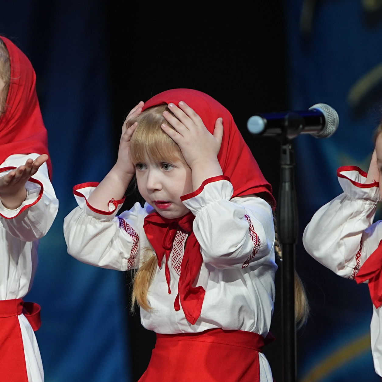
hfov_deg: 4.0
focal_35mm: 441
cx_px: 139
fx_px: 5506
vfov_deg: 4.0
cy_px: 220
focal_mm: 170
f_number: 2.8
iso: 1000
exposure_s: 1/320
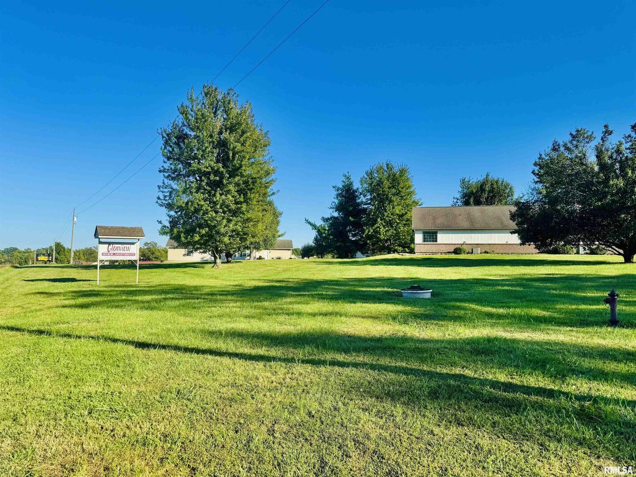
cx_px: 318
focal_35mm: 24
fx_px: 441
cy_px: 238
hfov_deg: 71.6
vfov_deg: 56.8
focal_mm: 6.76
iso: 80
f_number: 1.78
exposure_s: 1/2959
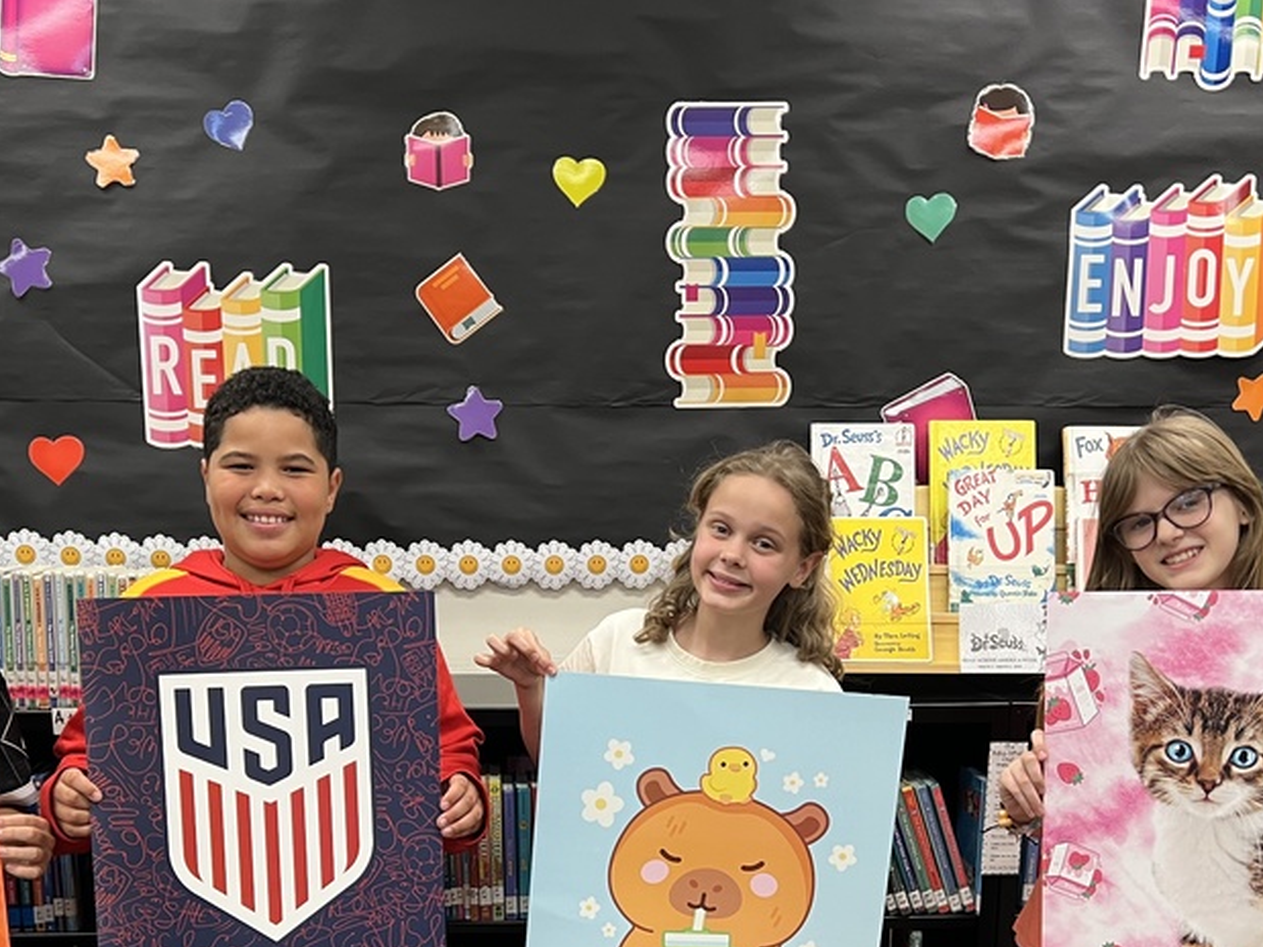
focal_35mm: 43
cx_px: 563
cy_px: 747
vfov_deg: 32.7
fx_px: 1569
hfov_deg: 43.8
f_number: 1.5
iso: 80
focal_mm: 5.7
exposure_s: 1/60
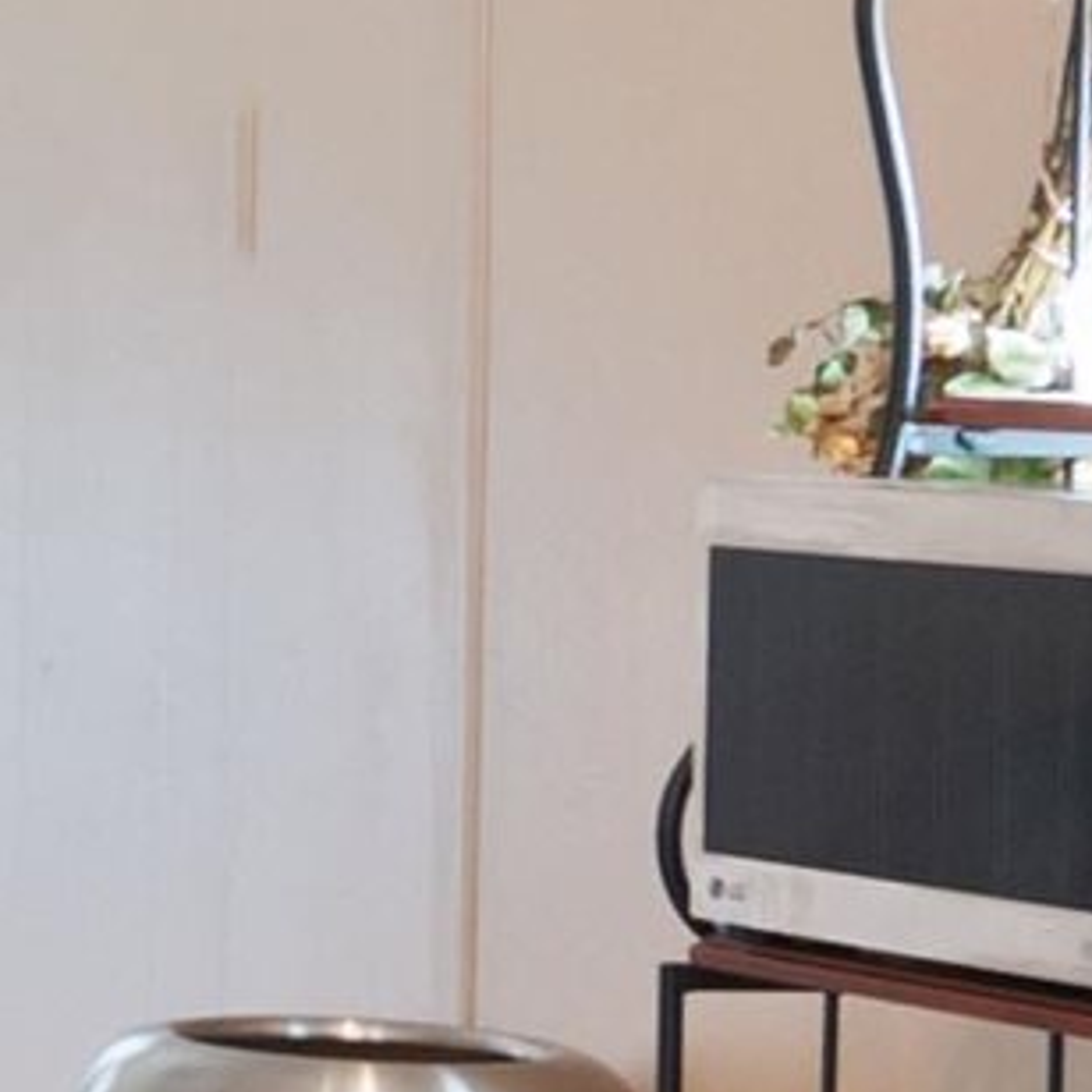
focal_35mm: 153
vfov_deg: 11.4
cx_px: -2613
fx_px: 5461
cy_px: 266
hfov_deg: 8.6
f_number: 9
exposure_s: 3
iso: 200
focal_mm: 12
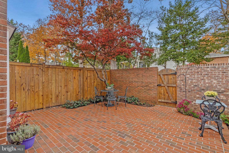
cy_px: 76
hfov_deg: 96.7
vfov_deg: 73.7
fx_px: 102
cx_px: 114
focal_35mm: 16
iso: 1250
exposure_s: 1/80
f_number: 7.1
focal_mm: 16
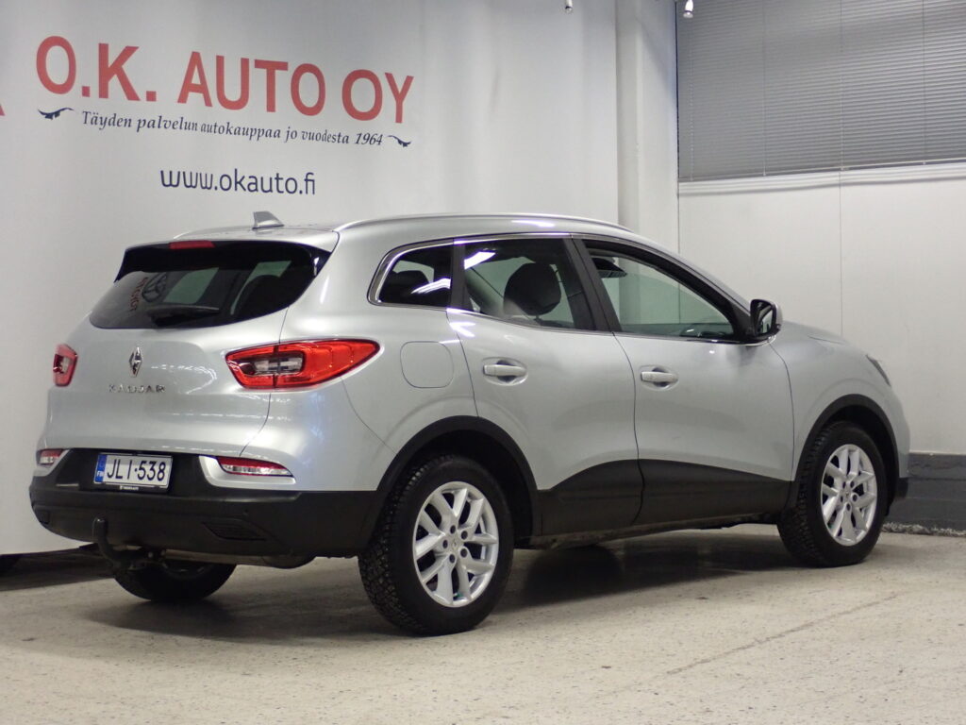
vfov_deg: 19.1
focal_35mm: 77
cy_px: 362
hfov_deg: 25.3
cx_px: 483
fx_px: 2149
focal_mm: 13.65
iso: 800
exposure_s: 1/60
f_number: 4.1
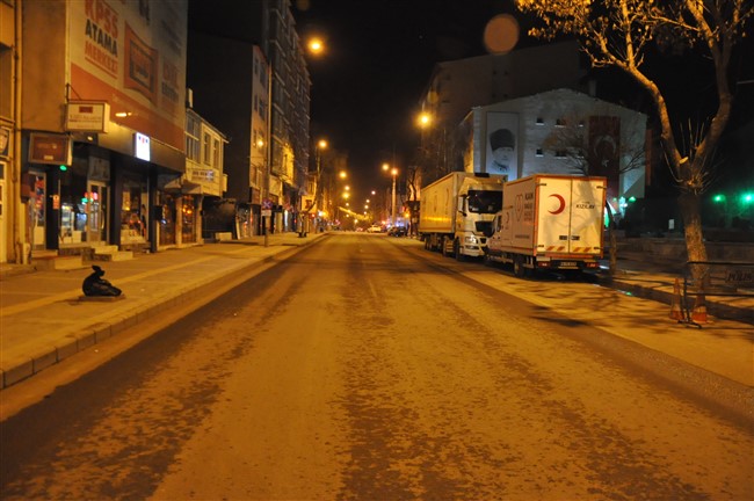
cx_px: 377
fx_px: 565
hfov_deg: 67.4
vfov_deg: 47.8
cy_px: 250
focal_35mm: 27
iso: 3200
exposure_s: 1/20
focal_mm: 18
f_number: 3.5
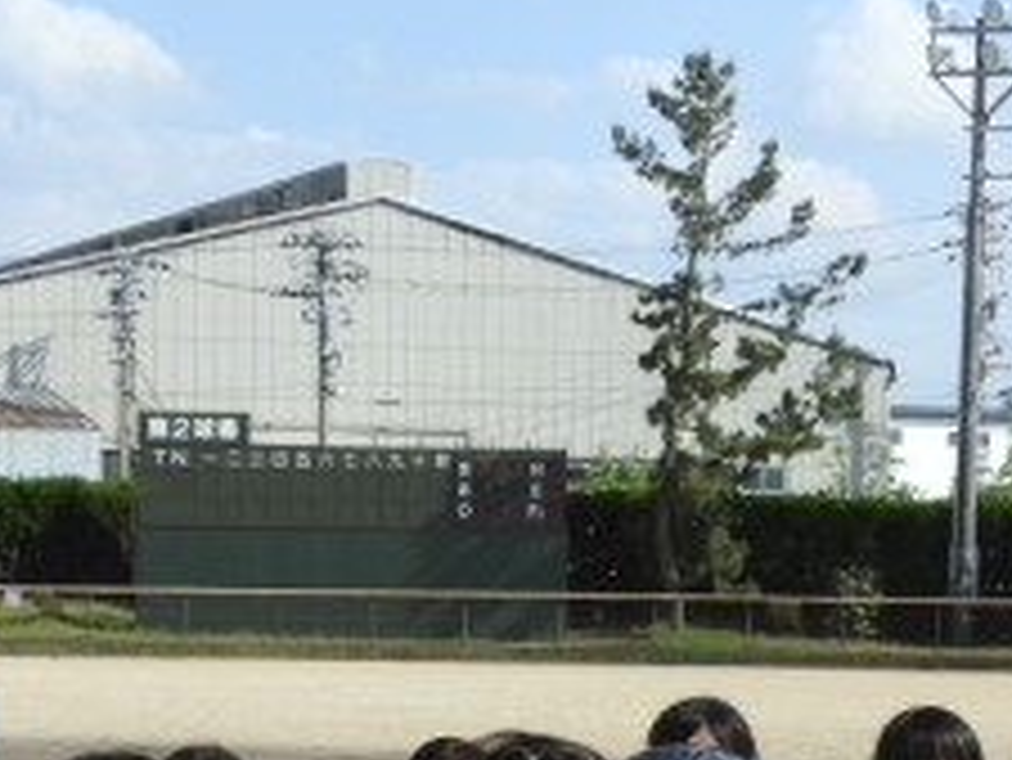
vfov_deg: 12.0
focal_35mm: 120
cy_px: 953
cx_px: 531
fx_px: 3510
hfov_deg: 16.4
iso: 100
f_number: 4
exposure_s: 1/800
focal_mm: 8.1
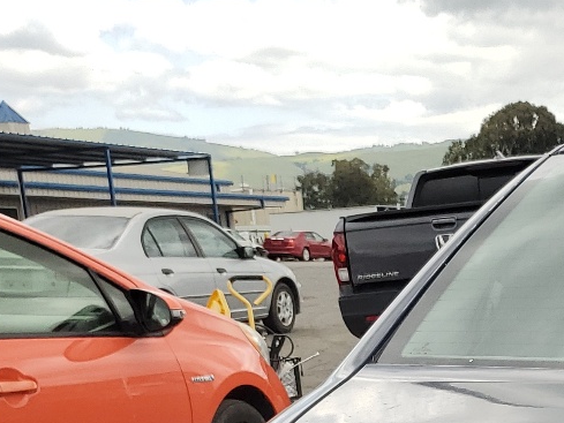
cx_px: 797
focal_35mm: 85
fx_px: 1385
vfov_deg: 16.1
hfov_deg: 20.4
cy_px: 606
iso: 50
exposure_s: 1/1429
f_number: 1.5
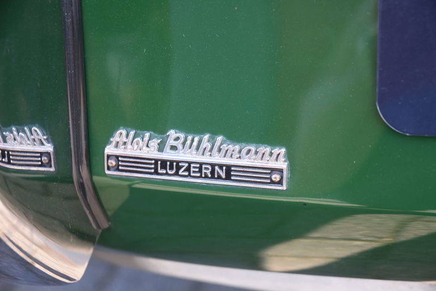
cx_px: 218
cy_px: 146
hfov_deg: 19.4
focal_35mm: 105
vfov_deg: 13.1
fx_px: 1272
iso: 800
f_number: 4.5
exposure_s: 1/320
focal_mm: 70
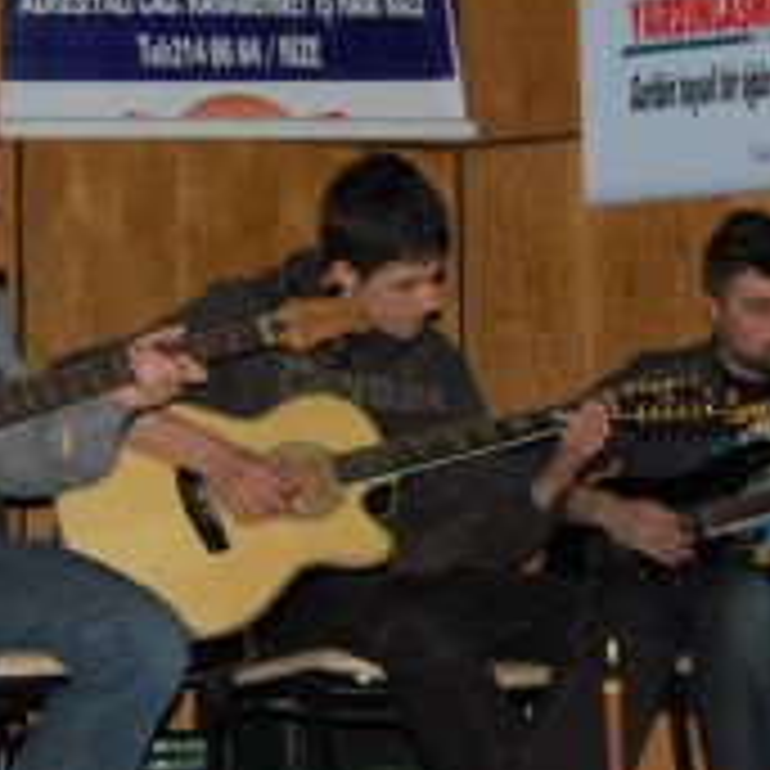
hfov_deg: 15.0
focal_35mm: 116
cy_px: 426
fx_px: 2919
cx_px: 441
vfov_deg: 15.0
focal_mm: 30
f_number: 4.2
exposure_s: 1/60
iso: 400
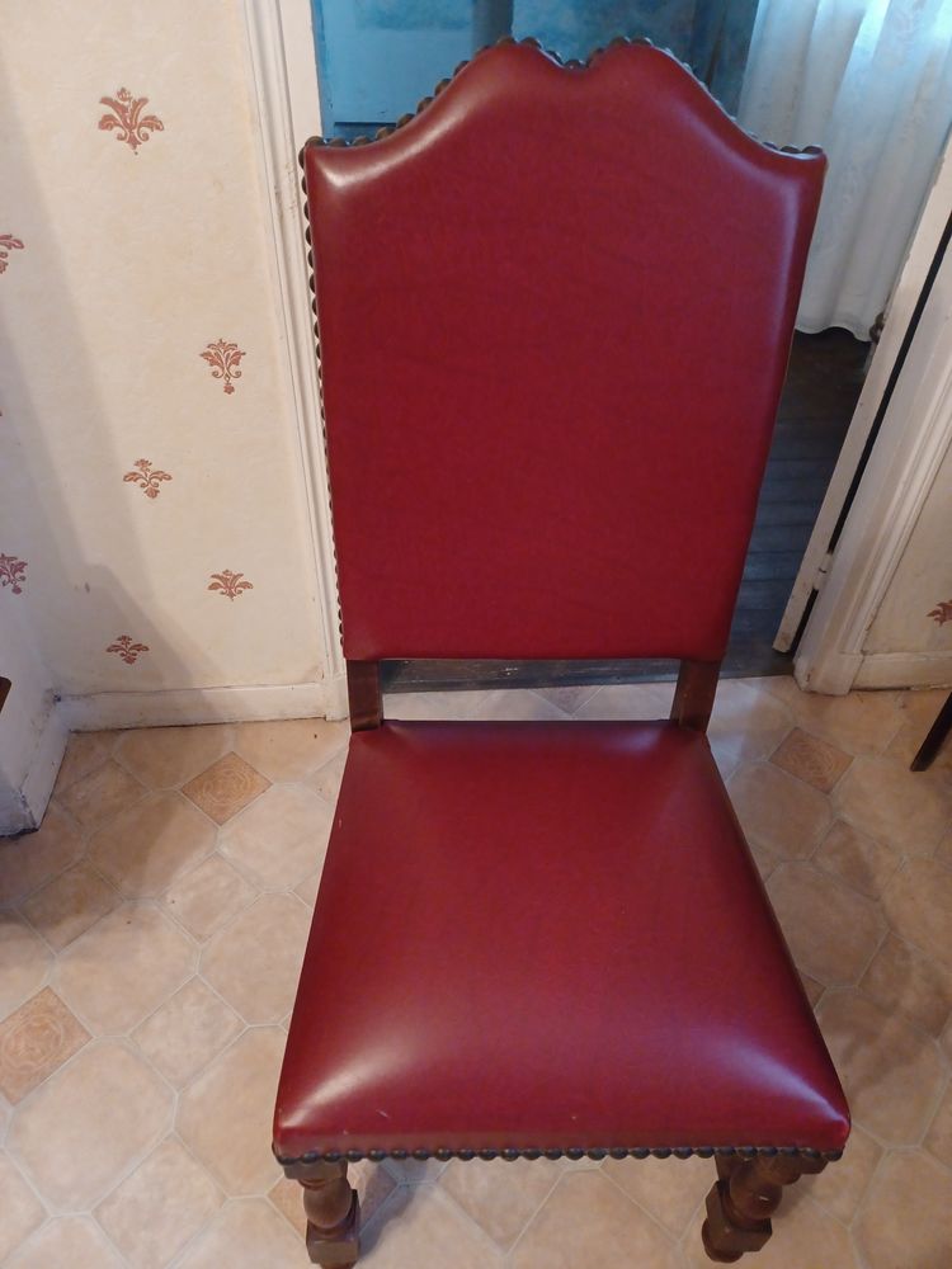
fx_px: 917
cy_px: 634
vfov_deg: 69.4
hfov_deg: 54.9
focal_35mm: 25
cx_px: 476
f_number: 1.8
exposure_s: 1/16.7
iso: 1250
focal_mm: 4.6
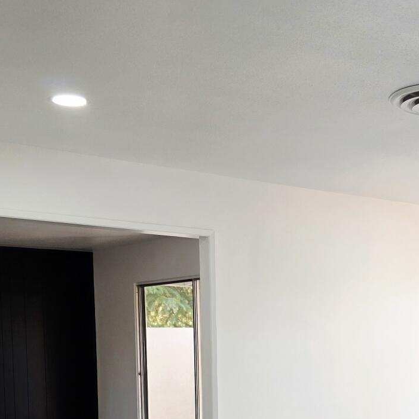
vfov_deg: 28.2
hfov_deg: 29.0
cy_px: 392
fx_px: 794
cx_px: 323
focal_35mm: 58
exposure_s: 1/120
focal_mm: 6.3
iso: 100
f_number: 1.7
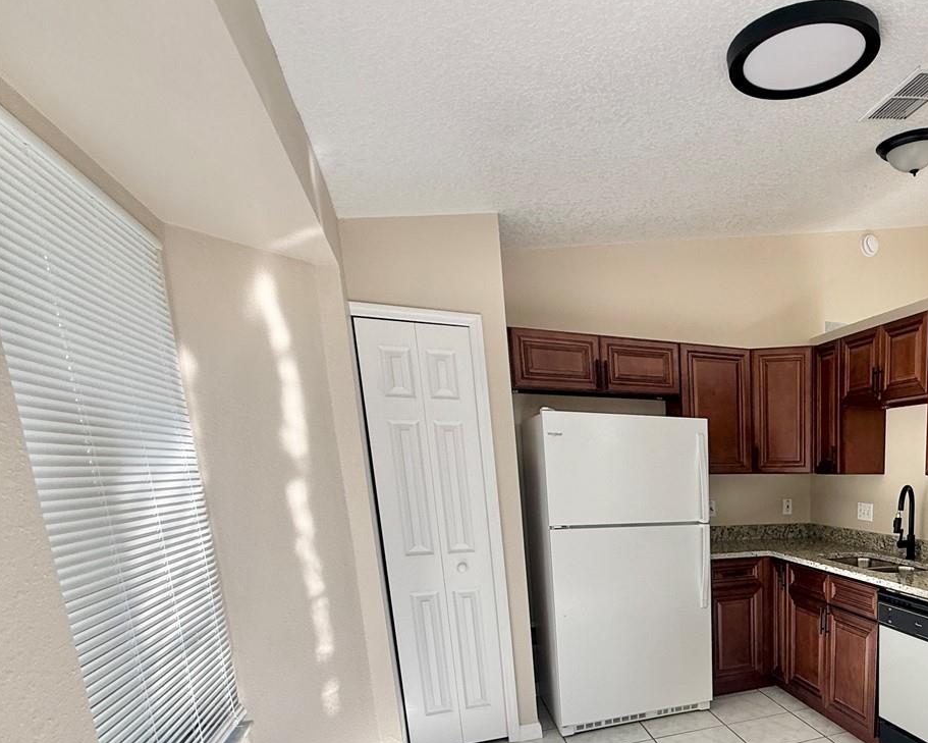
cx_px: 809
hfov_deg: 61.1
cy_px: 591
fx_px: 659
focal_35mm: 24
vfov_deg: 54.8
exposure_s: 1/167
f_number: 2.2
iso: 64
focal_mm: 2.22
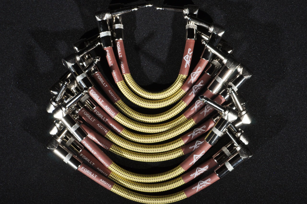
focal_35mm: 75
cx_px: 154
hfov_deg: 27.0
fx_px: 639
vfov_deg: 18.1
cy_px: 102
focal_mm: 50
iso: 800
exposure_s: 1/160
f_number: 14
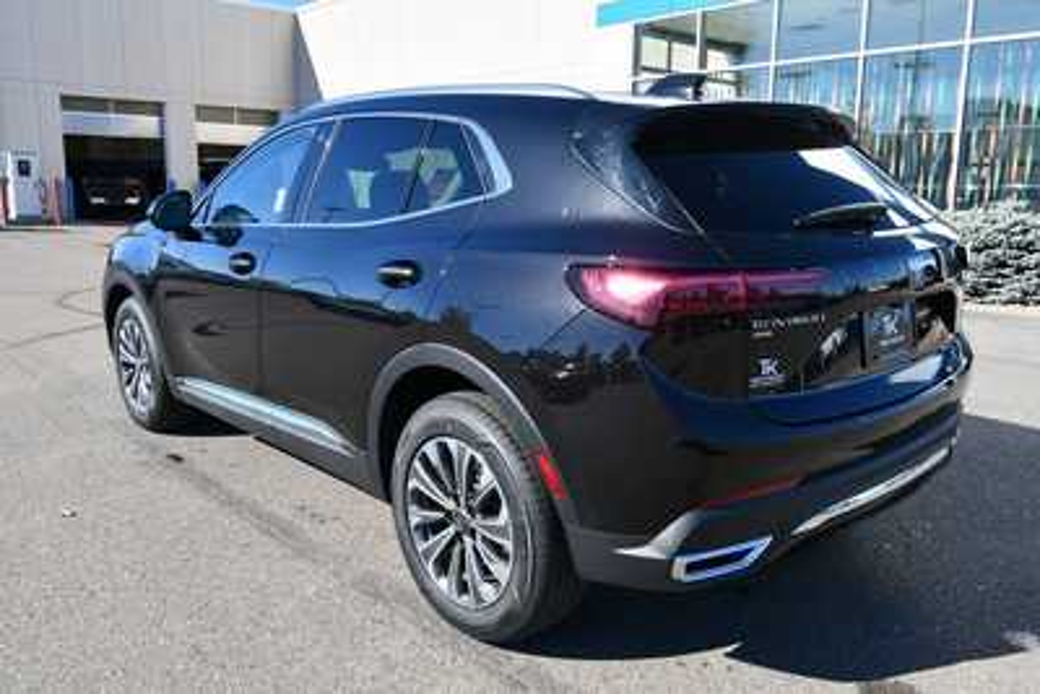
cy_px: 347
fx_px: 867
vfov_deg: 43.6
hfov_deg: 61.9
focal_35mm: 30
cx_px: 520
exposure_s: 1/250
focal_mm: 20
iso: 180
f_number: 8
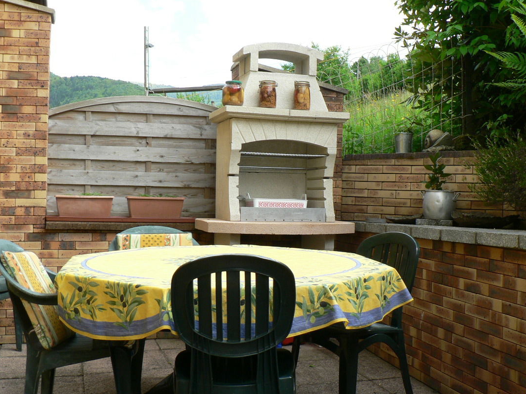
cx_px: 285
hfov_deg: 43.8
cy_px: 198
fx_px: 653
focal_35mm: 43
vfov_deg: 33.6
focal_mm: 6
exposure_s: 1/200
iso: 100
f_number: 4
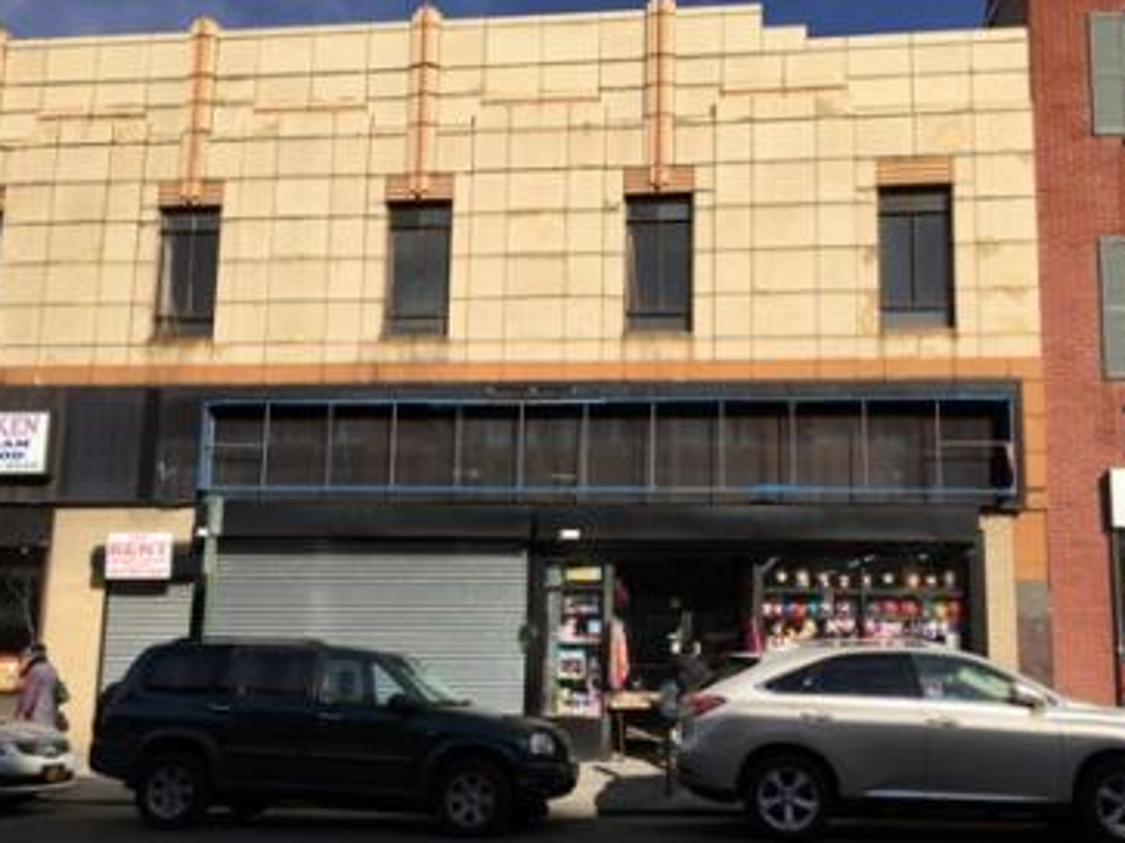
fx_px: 1040
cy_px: 452
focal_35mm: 32
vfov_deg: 44.1
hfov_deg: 56.8
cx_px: 601
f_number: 2.2
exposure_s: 1/2326
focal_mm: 4.15
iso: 32
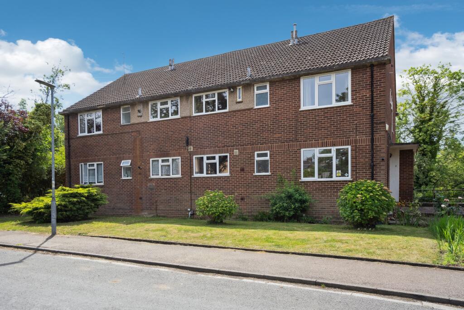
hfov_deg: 69.4
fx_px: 335
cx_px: 232
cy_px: 155
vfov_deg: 49.6
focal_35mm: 26
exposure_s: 1/1000
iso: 640
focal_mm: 26
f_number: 5.6
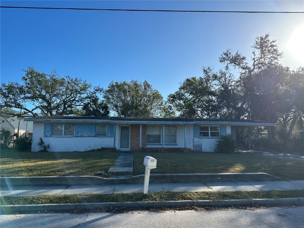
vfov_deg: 56.8
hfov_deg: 71.6
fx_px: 211
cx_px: 152
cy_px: 114
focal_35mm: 24
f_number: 1.78
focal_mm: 6.86
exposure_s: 1/4184
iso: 80
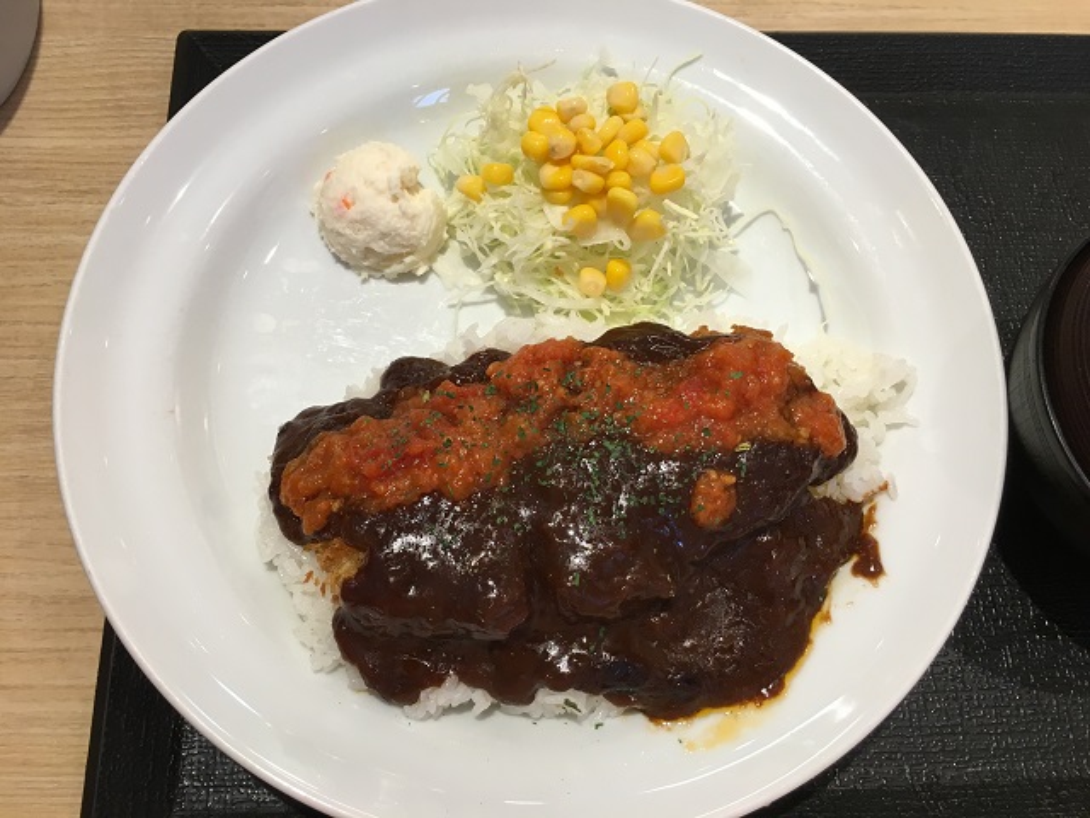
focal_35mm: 29
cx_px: 545
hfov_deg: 61.7
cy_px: 409
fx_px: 913
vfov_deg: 48.2
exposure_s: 1/30
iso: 40
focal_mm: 4.15
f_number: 2.2
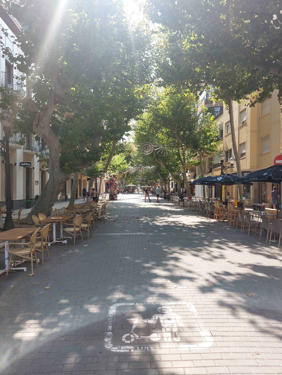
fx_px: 272
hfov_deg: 54.9
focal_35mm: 25
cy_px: 188
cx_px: 141
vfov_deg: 69.4
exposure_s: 1/283
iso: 25
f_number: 1.8
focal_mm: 5.23
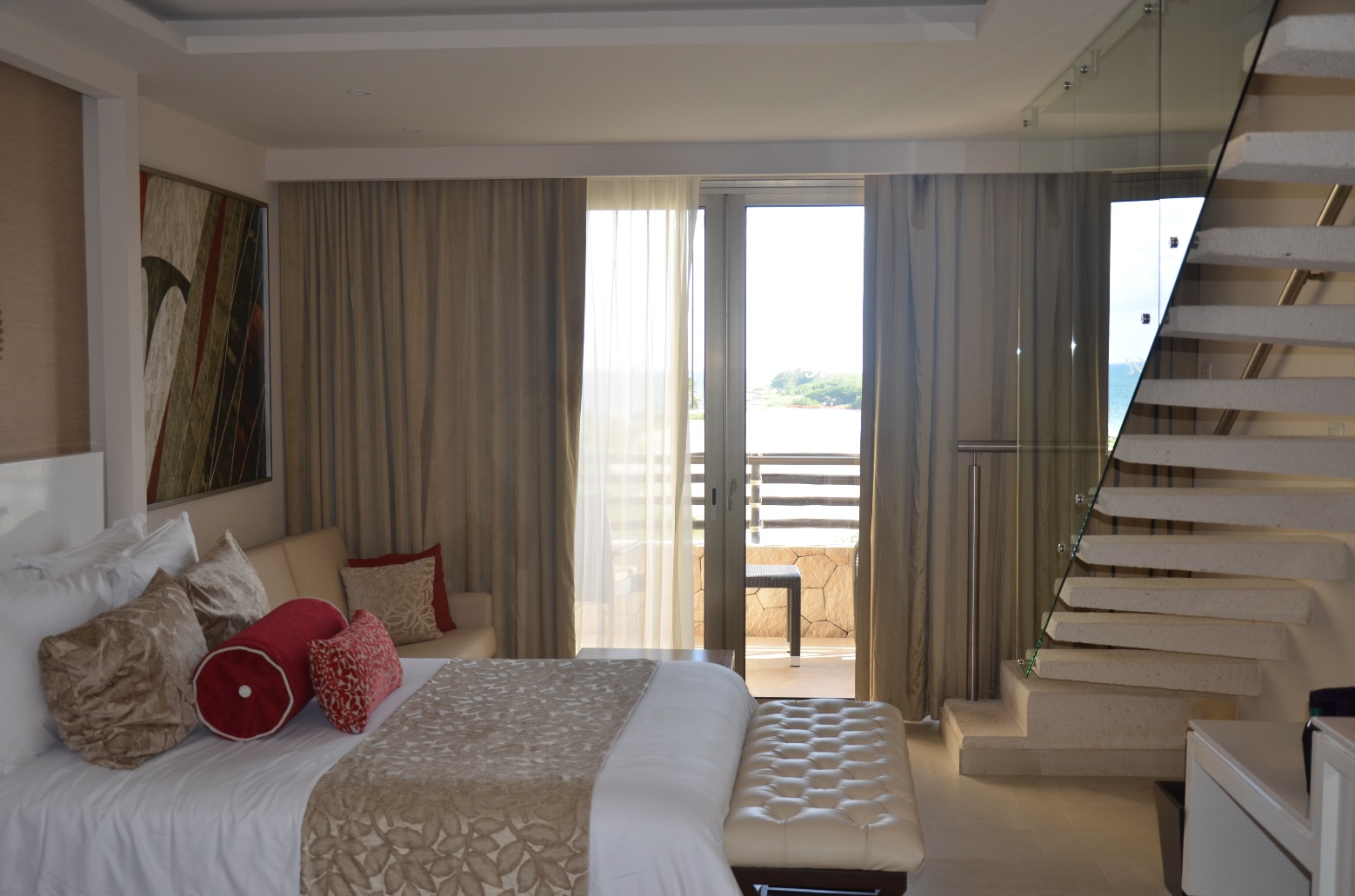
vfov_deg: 34.4
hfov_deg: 50.2
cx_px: 664
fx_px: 1446
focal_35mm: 39
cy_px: 453
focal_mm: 25
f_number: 4
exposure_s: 1/160
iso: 200
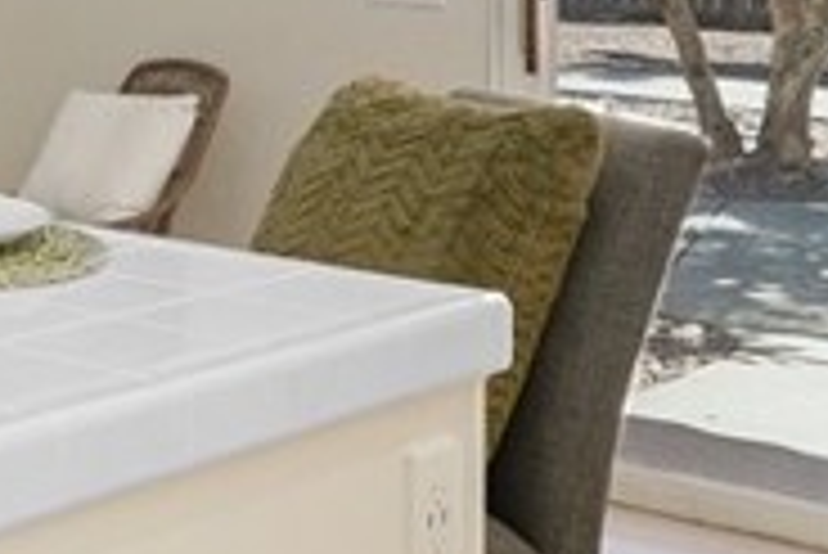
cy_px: -108
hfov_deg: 18.8
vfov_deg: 14.9
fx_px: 2049
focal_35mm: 89
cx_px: -562
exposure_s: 1/25
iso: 800
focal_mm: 16
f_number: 6.3
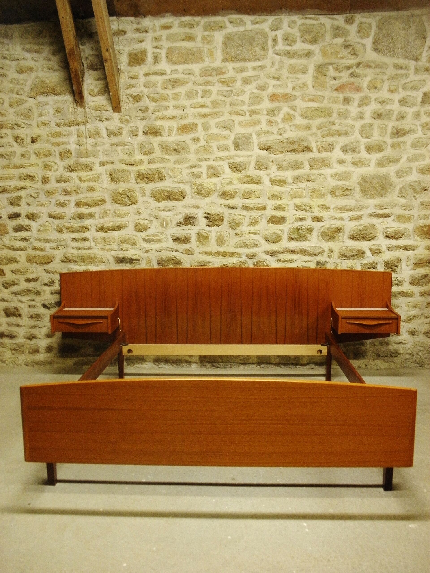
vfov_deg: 55.4
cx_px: 215
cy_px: 286
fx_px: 547
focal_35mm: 33
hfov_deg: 42.9
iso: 250
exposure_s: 1/8
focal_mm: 5.9
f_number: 3.6
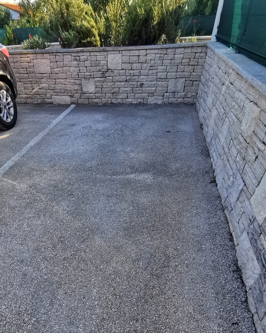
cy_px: 243
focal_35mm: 24
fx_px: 236
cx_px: 95
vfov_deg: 66.6
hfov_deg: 57.8
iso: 50
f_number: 2.2
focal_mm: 2.35
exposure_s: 1/207
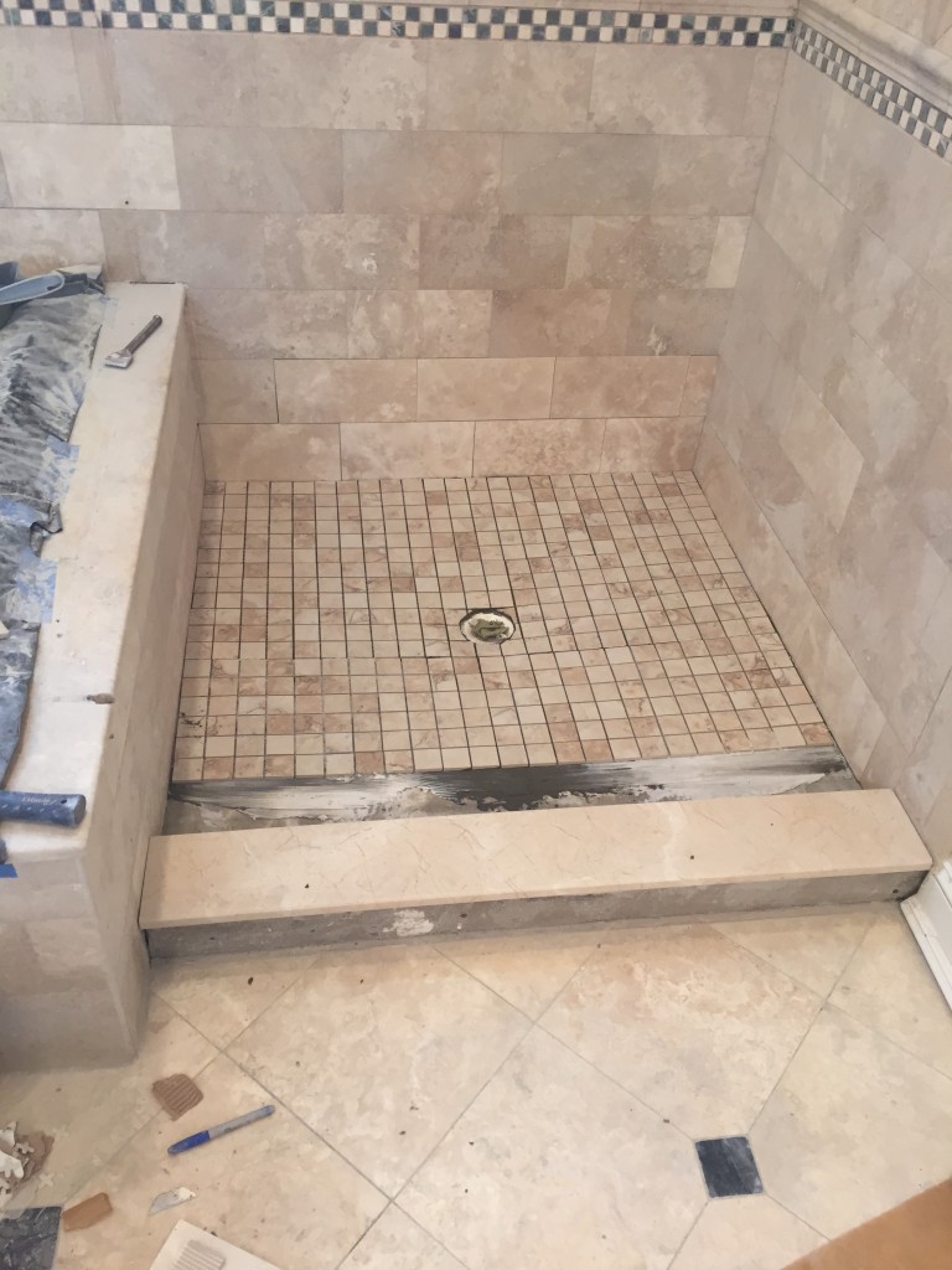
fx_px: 1063
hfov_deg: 48.2
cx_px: 476
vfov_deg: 61.7
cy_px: 635
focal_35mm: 29
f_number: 2.2
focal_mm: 4.15
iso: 64
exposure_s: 1/30
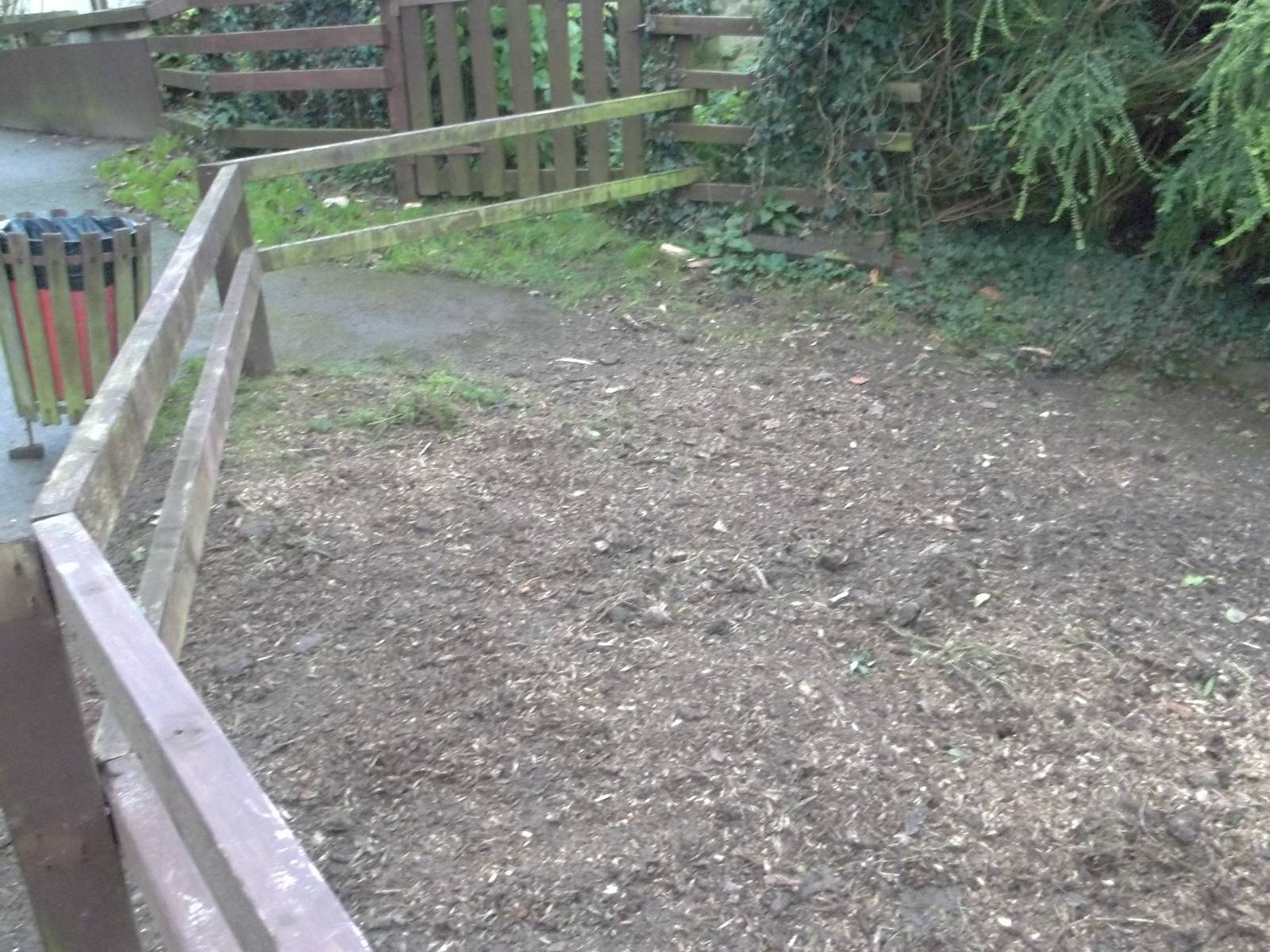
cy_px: 476
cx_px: 635
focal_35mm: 33
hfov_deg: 55.4
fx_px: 1211
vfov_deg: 42.9
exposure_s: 1/8
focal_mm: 5.9
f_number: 3.3
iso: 400
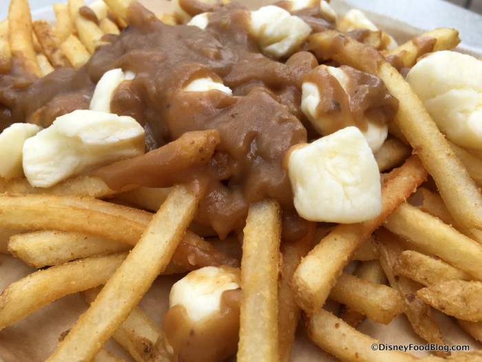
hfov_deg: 61.7
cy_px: 181
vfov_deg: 48.2
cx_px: 241
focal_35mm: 29
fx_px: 404
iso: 25
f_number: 2.2
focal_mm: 4.15
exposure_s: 1/845
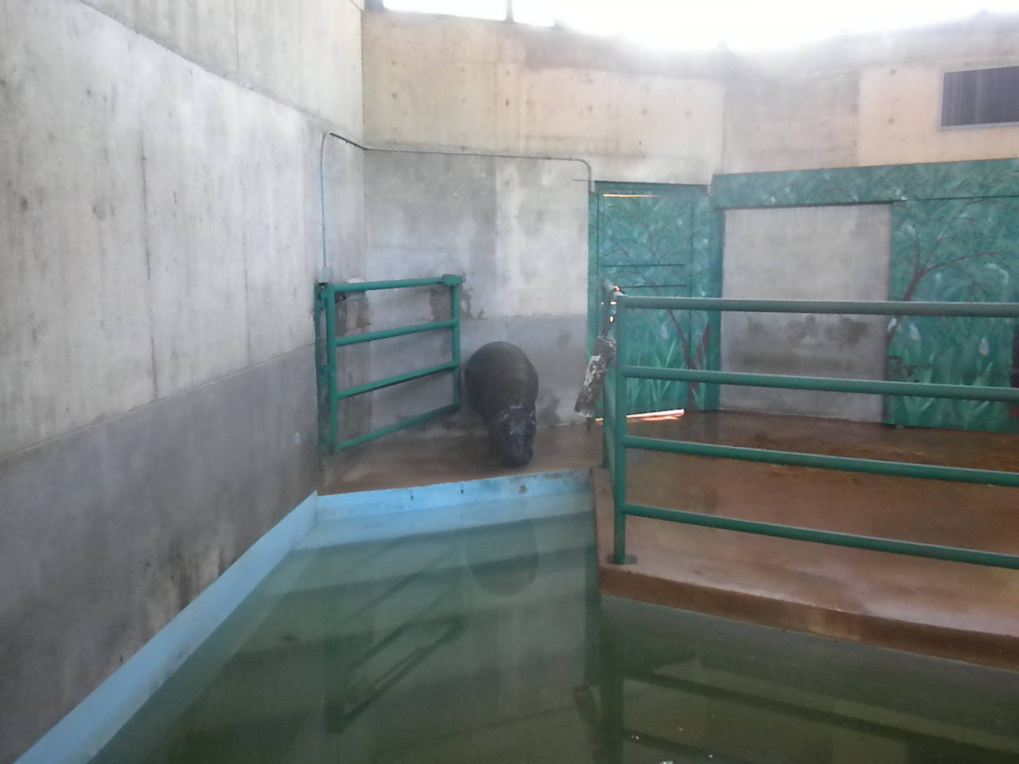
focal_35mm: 37
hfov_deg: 50.1
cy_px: 382
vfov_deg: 38.7
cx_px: 510
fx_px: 1089
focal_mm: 6.6
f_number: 3.5
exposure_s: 1/55
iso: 916
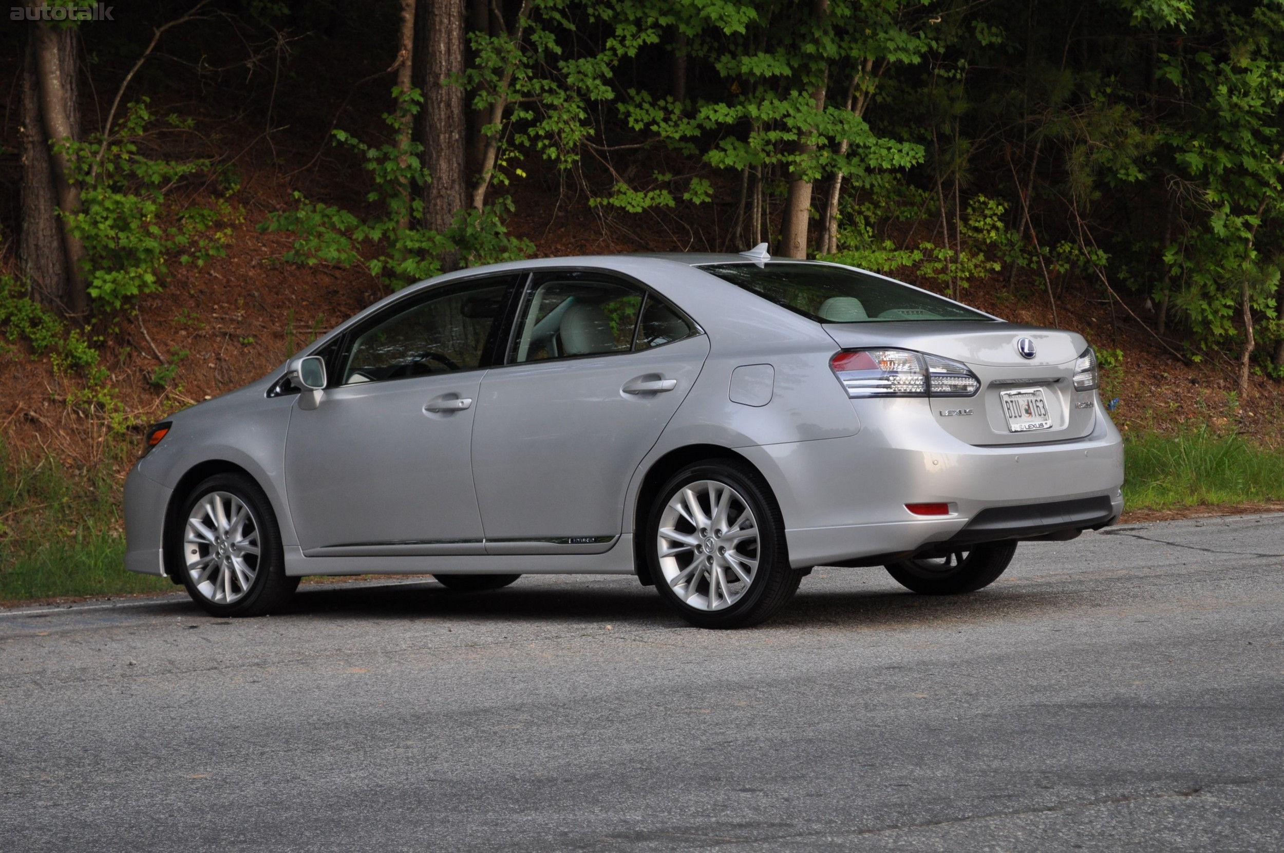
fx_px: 2939
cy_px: 426
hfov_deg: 24.6
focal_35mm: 82
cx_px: 642
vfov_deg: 16.5
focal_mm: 55
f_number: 5.6
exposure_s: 1/100
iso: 400
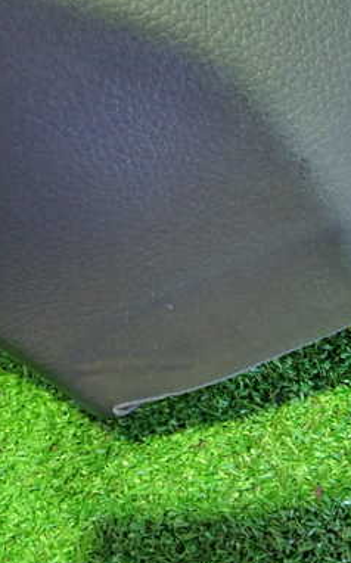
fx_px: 767
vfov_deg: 40.3
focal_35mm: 50
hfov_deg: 25.1
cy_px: 268
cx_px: 311
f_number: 2.3
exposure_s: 1/20
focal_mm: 5.4
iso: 800
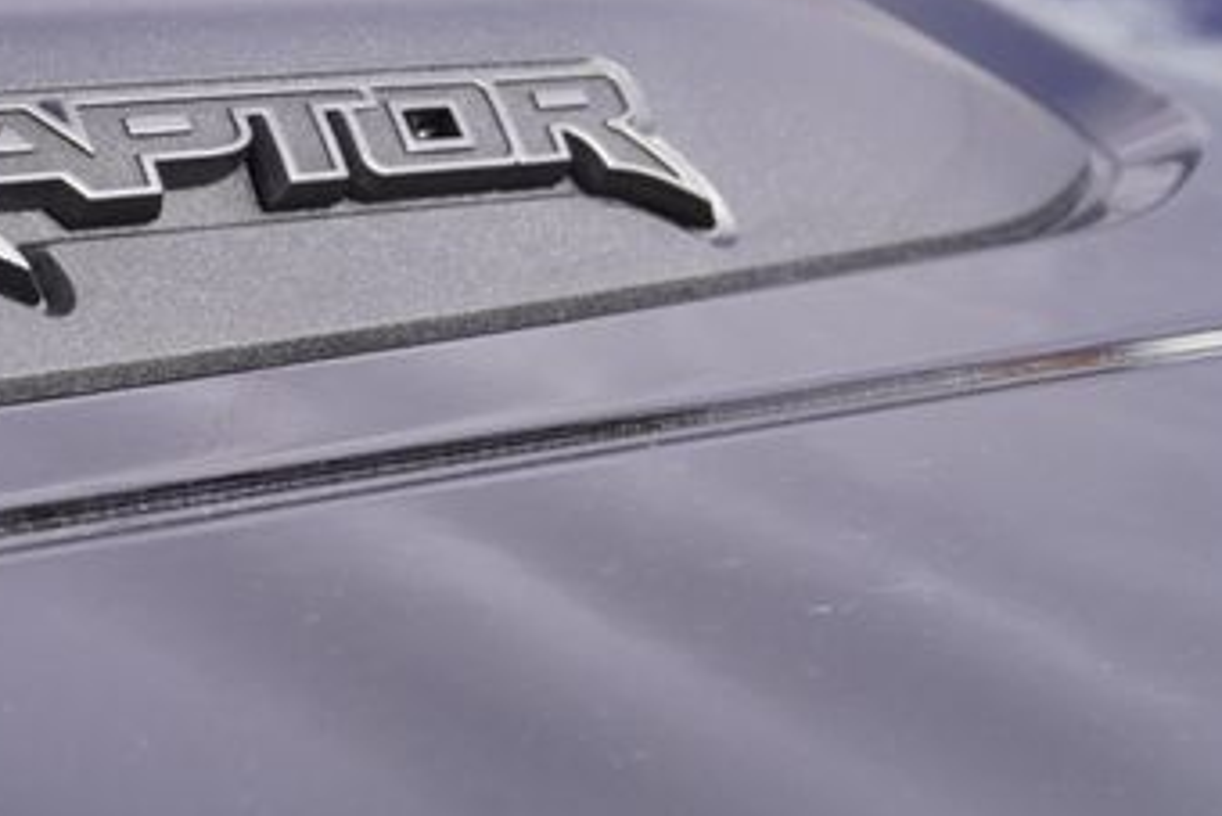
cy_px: 388
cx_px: 234
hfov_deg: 24.4
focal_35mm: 82
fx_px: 2783
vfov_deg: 16.7
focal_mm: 29
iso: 100
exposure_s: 1/100
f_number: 7.1
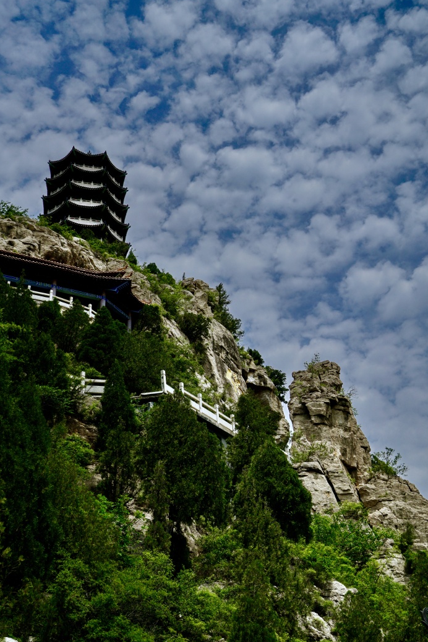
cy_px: 334
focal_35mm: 37
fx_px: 660
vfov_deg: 51.9
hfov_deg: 35.9
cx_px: 247
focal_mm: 32
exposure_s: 1/6400
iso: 200
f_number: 4
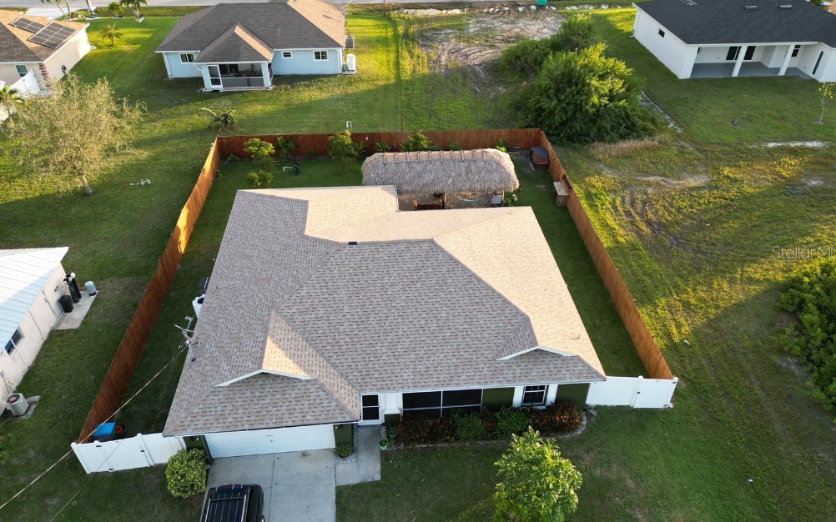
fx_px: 592
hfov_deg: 70.4
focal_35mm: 26
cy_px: 252
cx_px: 423
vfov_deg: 47.6
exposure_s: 1/350
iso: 140
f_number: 1.7
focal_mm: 6.72
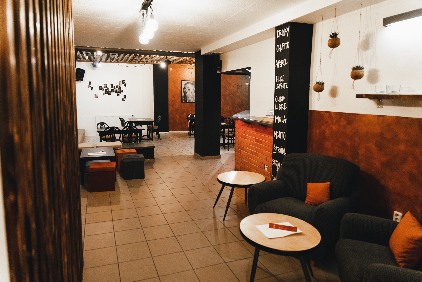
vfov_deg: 53.1
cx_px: 211
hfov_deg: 73.7
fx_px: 281
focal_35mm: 24
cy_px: 141
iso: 800
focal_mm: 24
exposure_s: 1/125
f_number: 2.8
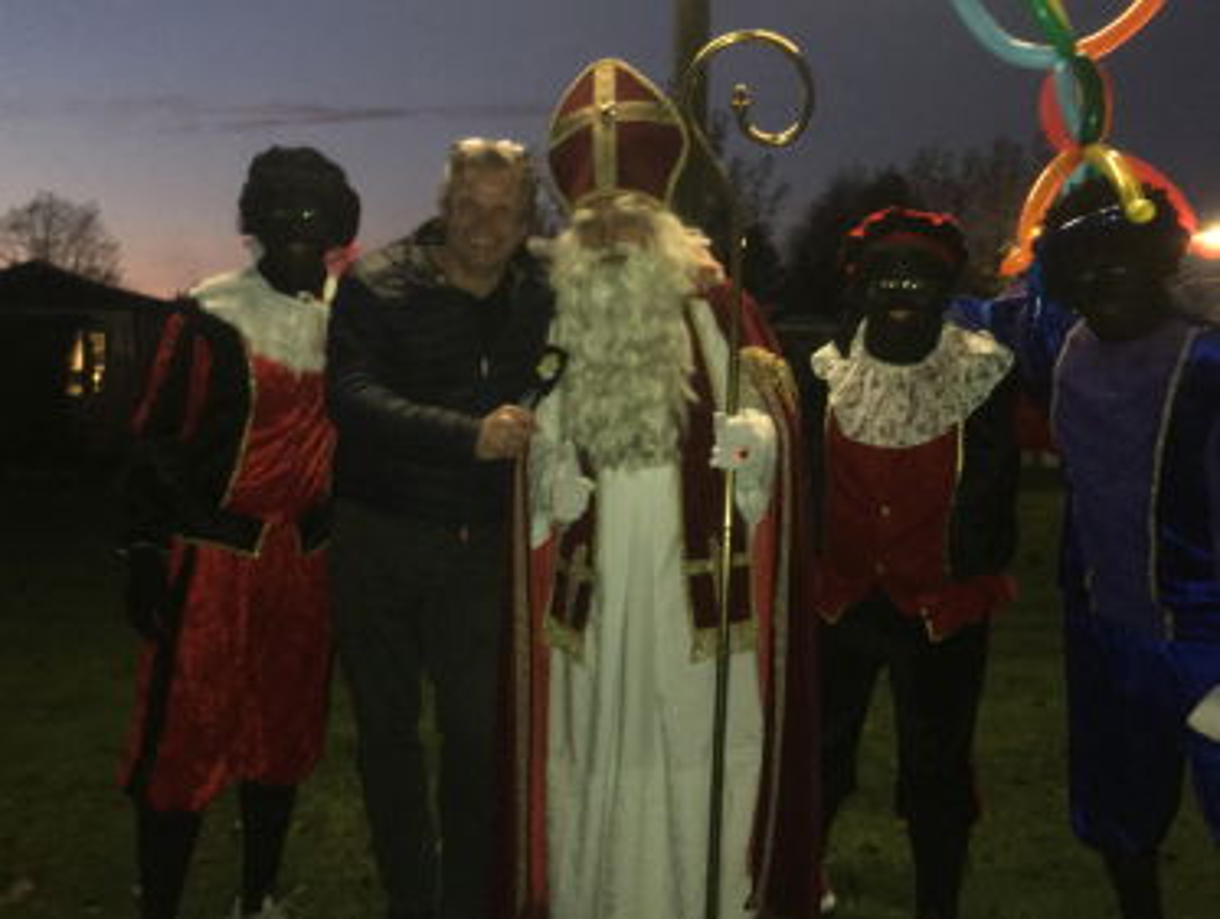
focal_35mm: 29
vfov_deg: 48.4
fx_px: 1024
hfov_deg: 61.6
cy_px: 460
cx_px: 610
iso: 250
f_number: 2.2
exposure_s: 1/17
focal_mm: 4.15
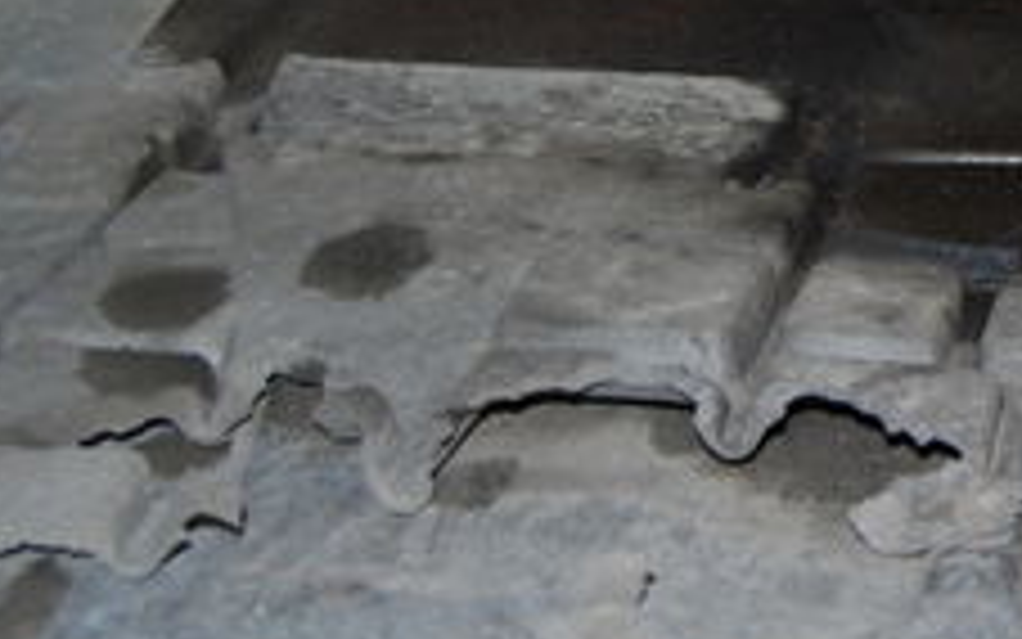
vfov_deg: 11.6
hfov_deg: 17.8
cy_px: 76
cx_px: 1189
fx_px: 3120
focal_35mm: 112
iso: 200
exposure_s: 1/60
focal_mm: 26
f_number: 4
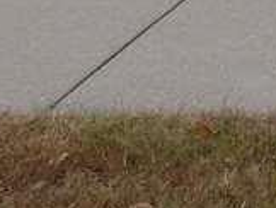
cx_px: 763
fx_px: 1262
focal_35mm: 158
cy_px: -235
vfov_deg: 8.8
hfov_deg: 10.1
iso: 100
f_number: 2.8
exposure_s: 1/640
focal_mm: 3.58
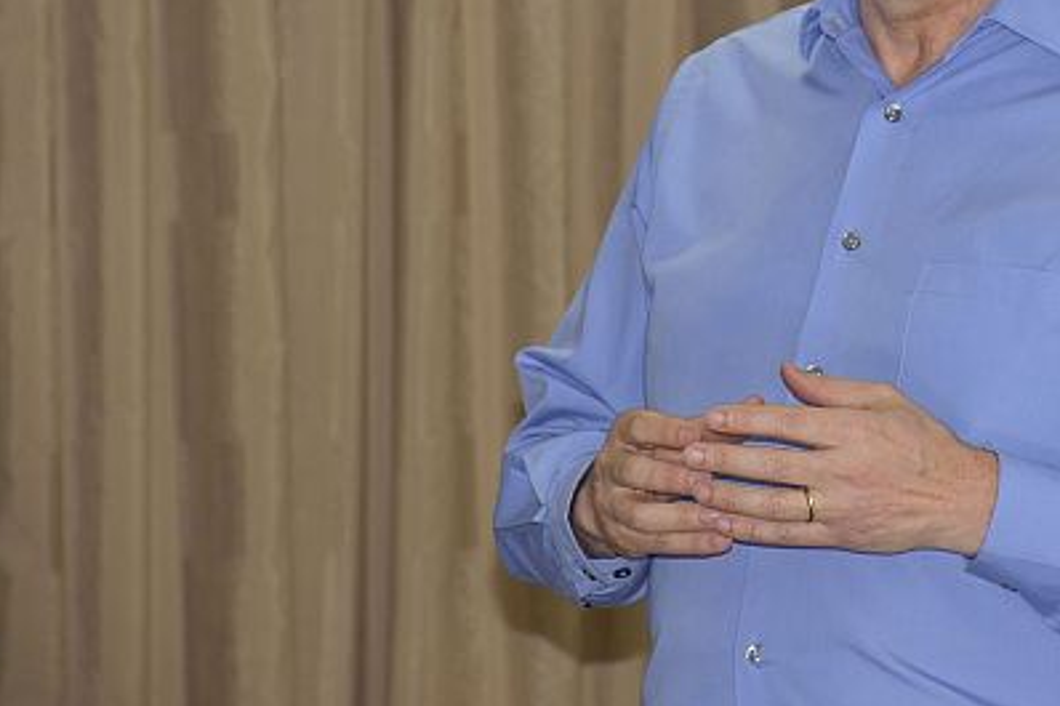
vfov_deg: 4.3
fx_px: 9477
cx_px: 887
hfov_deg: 6.4
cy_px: 104
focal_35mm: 322
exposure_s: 1/60
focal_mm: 122
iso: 500
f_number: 6.3
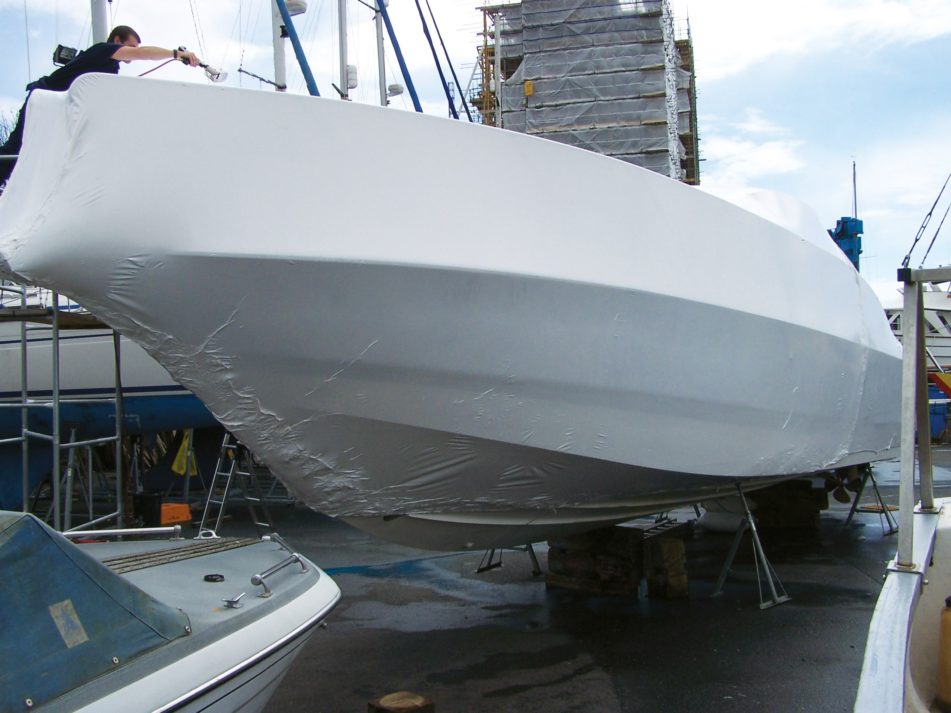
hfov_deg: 49.0
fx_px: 1044
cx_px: 476
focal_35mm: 38
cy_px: 356
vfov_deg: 37.7
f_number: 4
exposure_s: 1/1000
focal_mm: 6.3
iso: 80
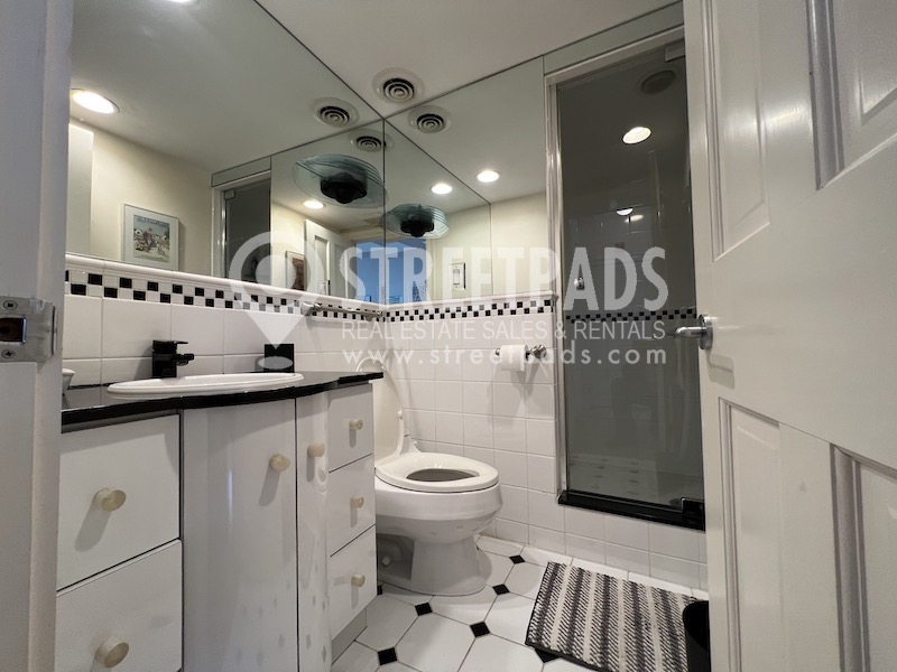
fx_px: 337
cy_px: 336
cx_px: 448
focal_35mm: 13
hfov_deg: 106.2
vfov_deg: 89.9
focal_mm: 1.57
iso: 125
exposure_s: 1/60
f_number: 1.8
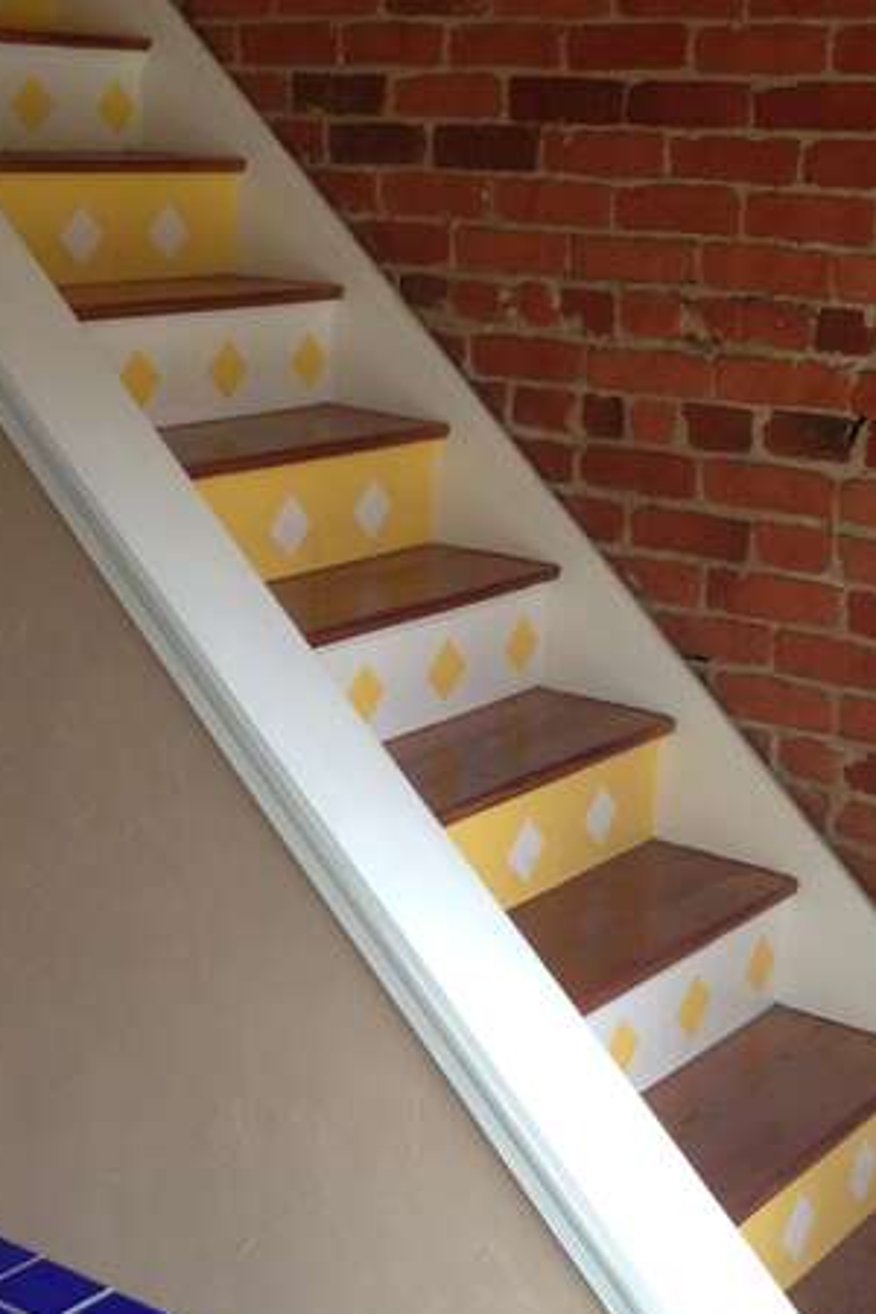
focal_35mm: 61
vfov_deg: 32.8
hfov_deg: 22.2
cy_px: 514
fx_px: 2226
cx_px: 388
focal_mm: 4.12
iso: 80
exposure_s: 1/20
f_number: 2.4
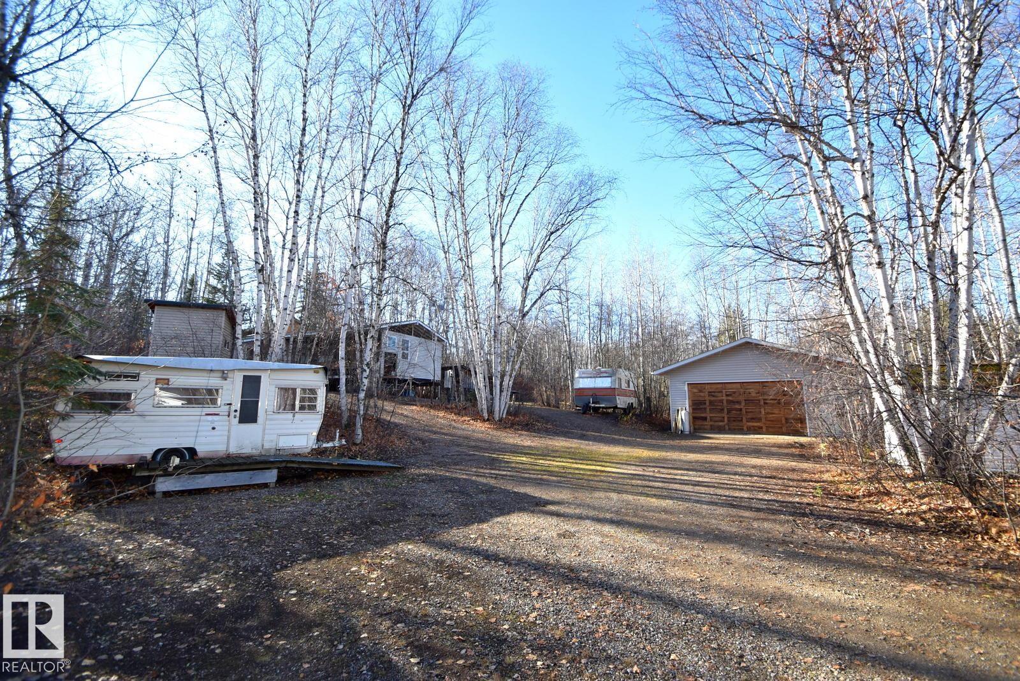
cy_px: 340
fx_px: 425
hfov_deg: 100.4
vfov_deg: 77.4
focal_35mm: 15
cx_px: 510
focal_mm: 10
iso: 100
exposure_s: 1/160
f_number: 6.3
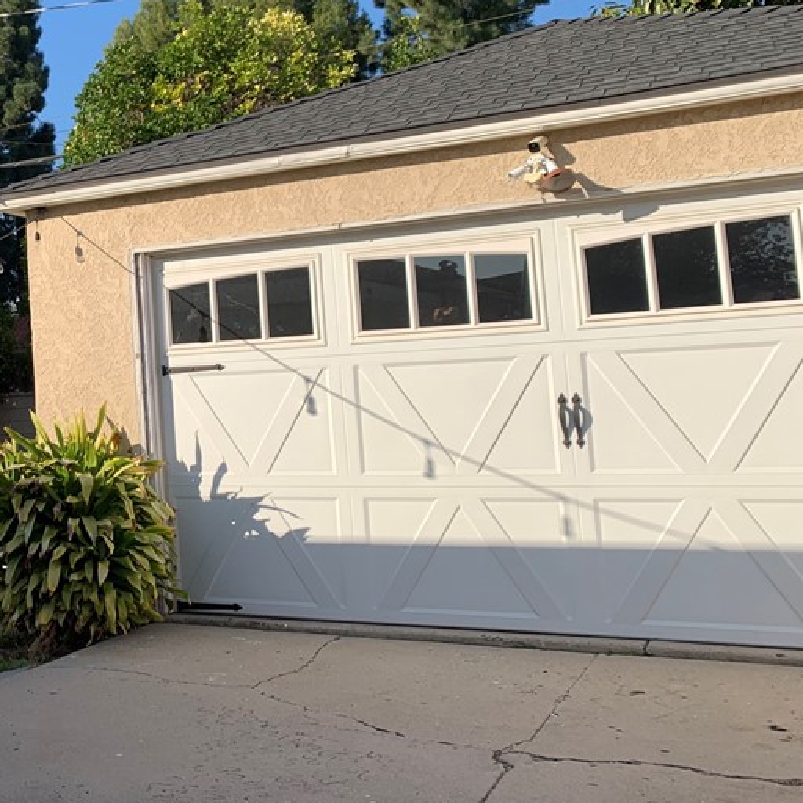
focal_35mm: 46
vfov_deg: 36.6
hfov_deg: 33.8
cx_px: 13
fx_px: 1207
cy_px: 301
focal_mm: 4.25
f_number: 1.8
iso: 25
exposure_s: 1/1880
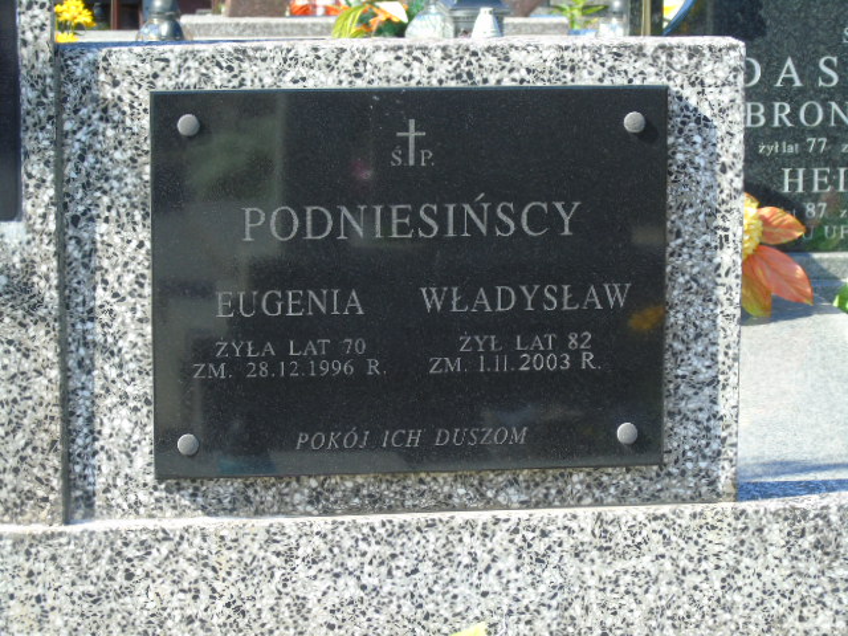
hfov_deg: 15.9
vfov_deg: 12.0
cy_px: 318
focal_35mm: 124
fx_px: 3038
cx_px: 424
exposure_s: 1/160
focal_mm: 22
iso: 80
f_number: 4.6
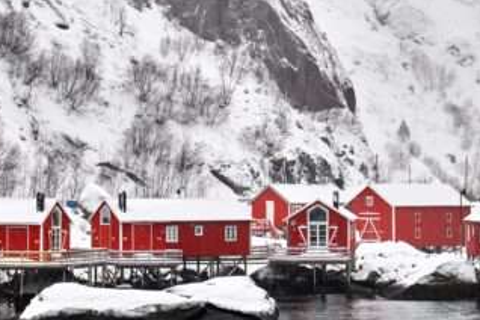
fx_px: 2253
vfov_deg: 8.1
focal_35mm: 169
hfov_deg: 12.2
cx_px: 267
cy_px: 177
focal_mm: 70
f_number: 13
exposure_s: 1/8
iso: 64
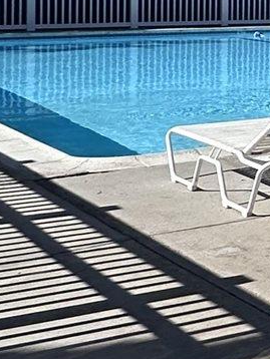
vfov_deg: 20.9
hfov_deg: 10.5
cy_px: -16
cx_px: 845
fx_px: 935
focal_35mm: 90
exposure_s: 1/3040
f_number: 2.2
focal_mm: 2.22
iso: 50
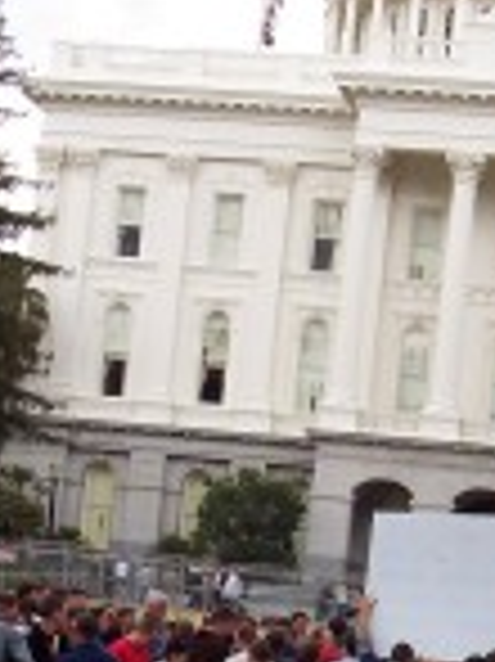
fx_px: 2387
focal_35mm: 125
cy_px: 563
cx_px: 302
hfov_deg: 11.8
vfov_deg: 15.6
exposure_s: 1/180
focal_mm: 7
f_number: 5.6
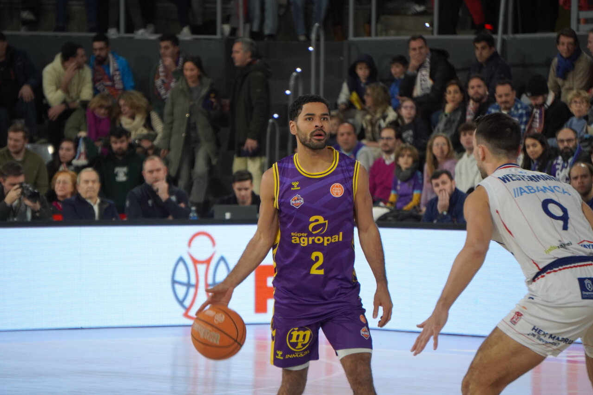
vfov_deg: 4.4
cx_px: 297
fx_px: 5105
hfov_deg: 6.6
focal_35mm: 310
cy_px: 197
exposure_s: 1/320
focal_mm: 206
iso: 1250
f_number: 6.3
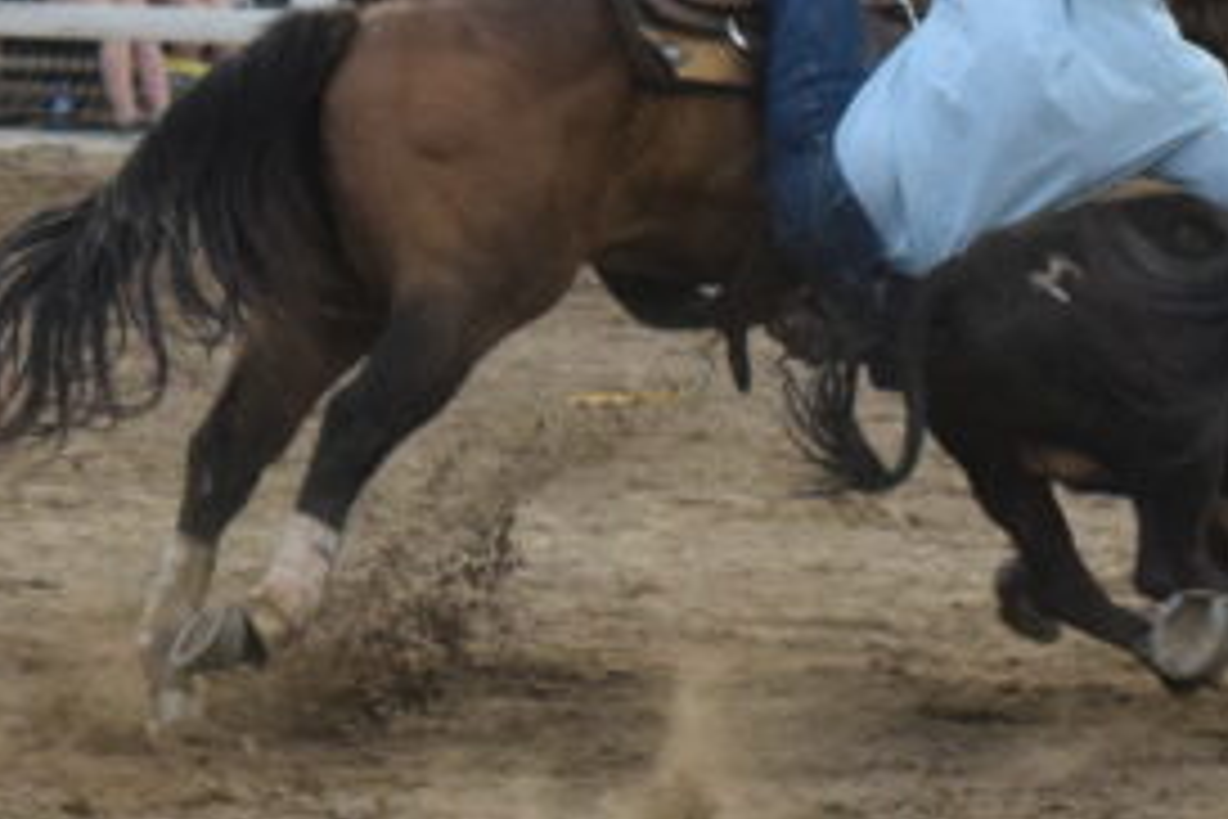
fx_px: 12354
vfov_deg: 3.8
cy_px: -184
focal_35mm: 362
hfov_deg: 5.7
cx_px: 1291
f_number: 5.6
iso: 1600
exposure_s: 1/500
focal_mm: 55
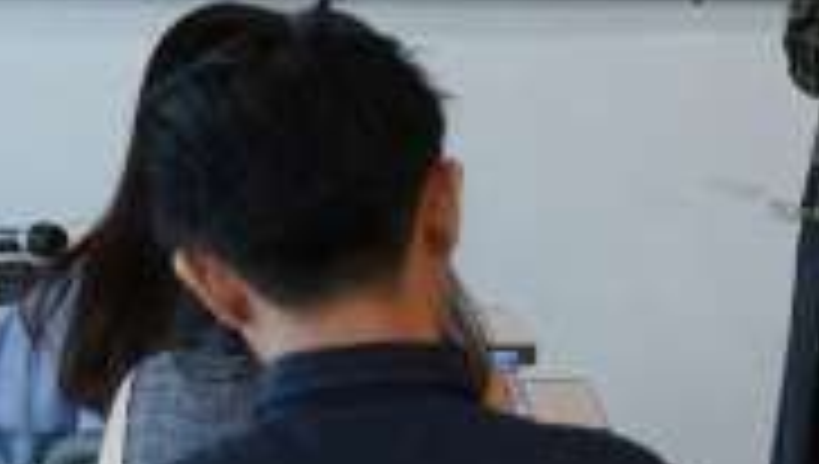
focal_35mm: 225
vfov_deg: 5.4
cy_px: 182
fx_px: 4893
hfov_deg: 9.0
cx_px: 1616
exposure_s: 1/160
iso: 1600
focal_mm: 49
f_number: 4.5
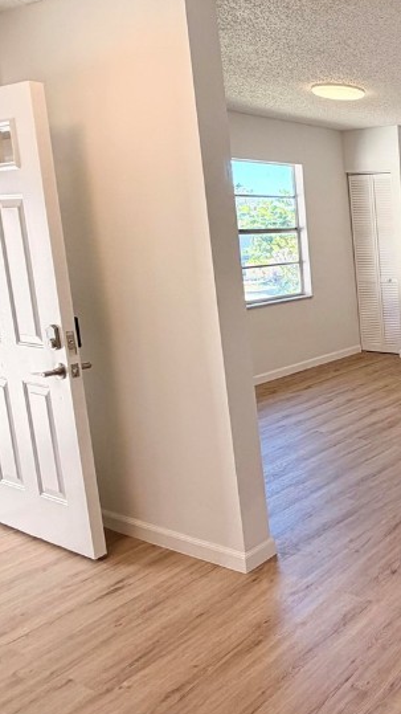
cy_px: 287
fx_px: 548
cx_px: 570
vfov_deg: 65.5
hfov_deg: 29.0
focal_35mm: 29
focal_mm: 2.22
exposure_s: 1/120
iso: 80
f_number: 2.2
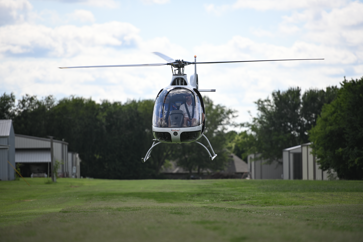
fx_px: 2027
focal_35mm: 201
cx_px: 182
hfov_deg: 10.2
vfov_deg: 6.8
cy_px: 121
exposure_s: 1/1600
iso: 100
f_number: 2.8
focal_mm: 200
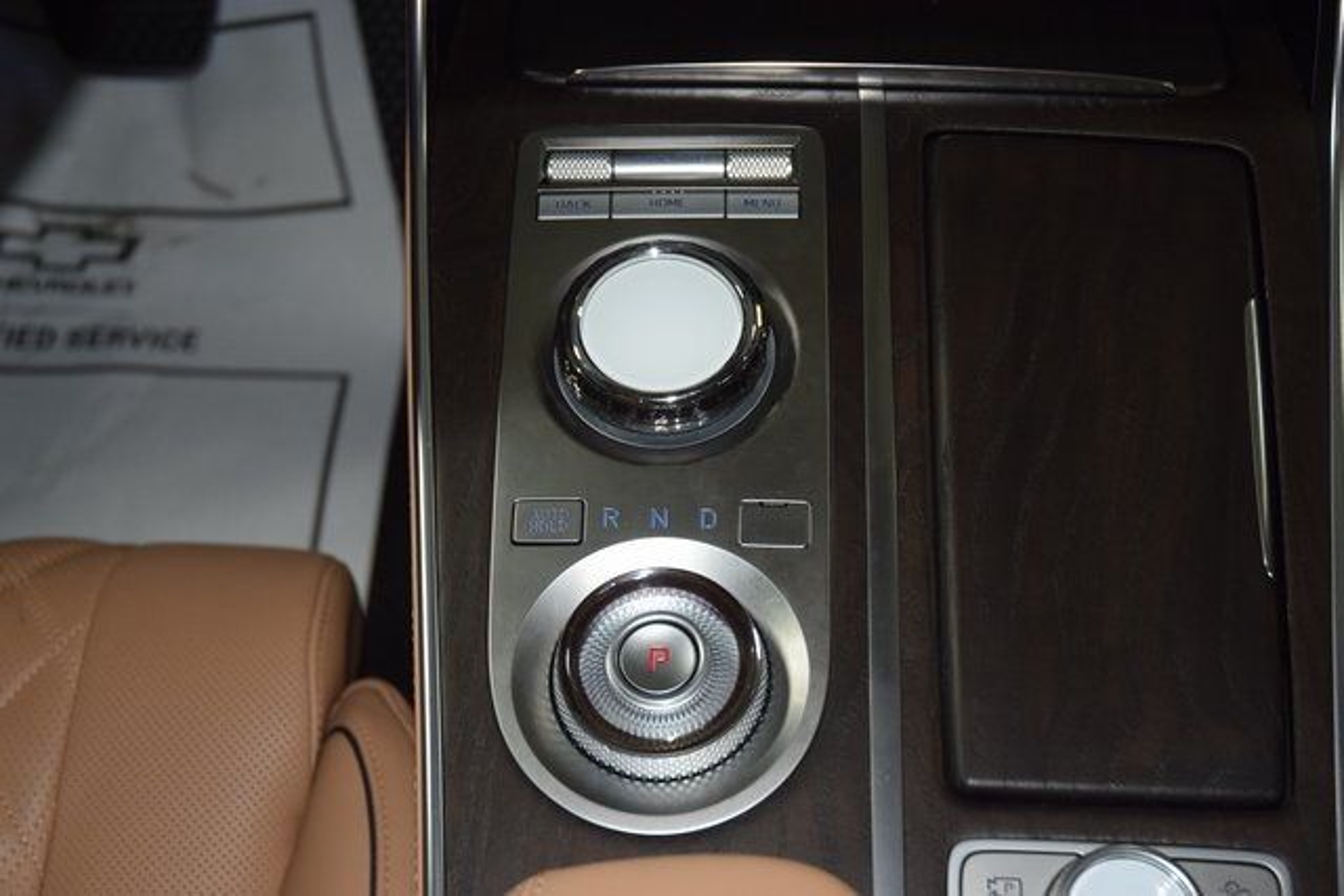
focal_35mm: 57
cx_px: 672
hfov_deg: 35.0
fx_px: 2128
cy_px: 448
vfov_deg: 23.8
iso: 1000
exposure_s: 1/125
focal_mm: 38
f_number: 4.2
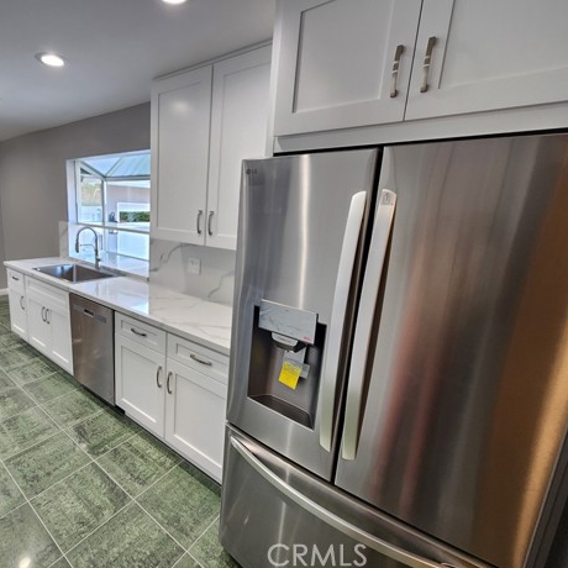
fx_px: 297
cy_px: 277
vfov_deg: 87.4
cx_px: 190
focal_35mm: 16
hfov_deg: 84.5
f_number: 2.2
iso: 250
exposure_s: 1/60
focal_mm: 2.2
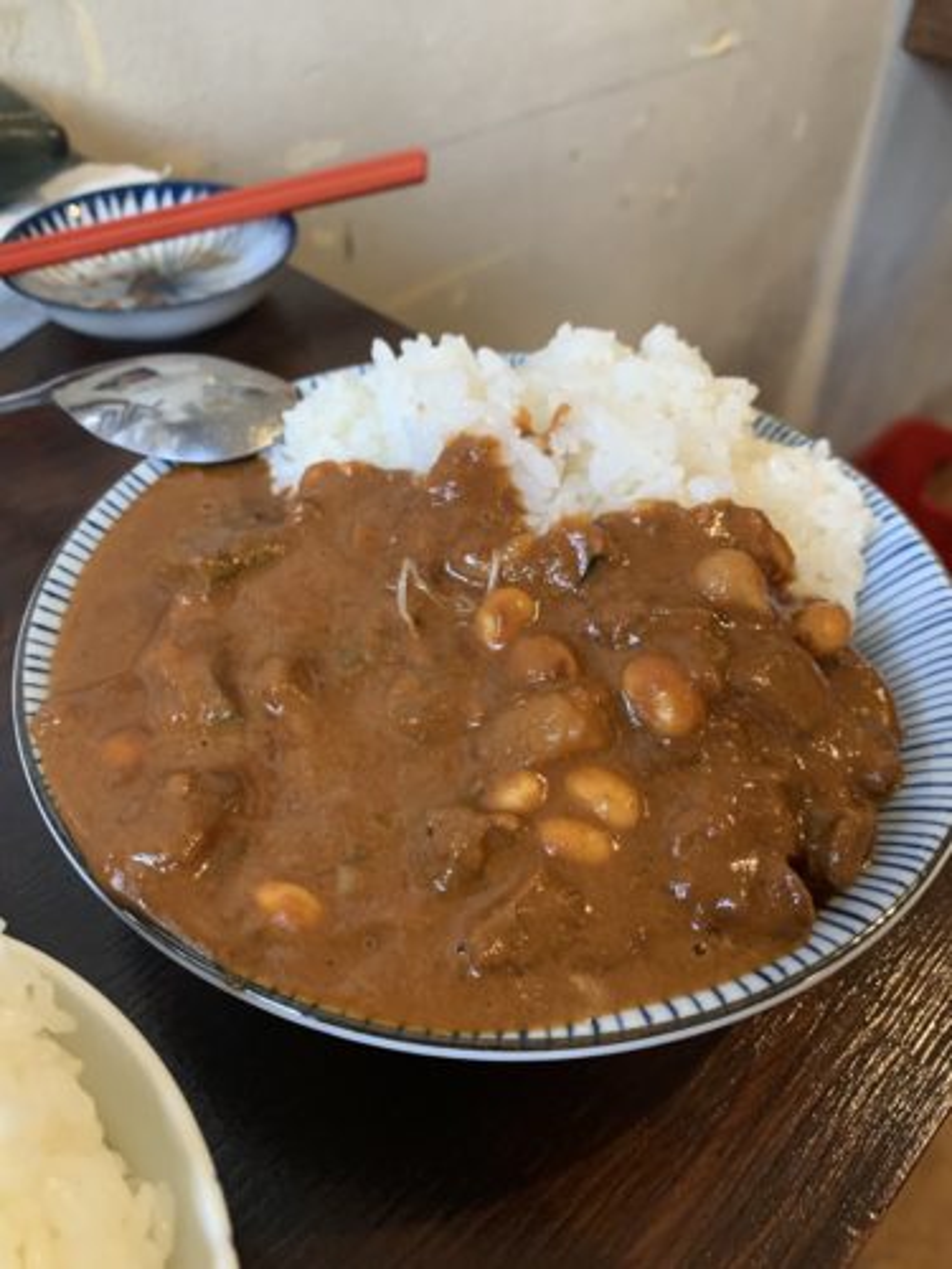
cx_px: 476
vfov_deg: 67.3
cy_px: 634
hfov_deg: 53.1
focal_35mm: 26
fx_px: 953
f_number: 1.8
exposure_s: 1/40
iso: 400
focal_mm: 4.25
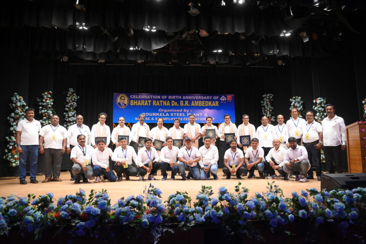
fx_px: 244
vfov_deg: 53.1
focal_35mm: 24
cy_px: 122
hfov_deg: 73.7
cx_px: 183
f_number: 5.6
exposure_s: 1/200
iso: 2000
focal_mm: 24
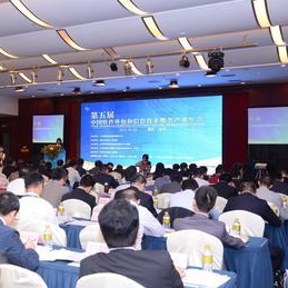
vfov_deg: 36.8
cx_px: 82
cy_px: 141
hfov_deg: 36.2
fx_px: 433
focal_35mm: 46
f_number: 4.5
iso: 2000
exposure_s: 1/200
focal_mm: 35
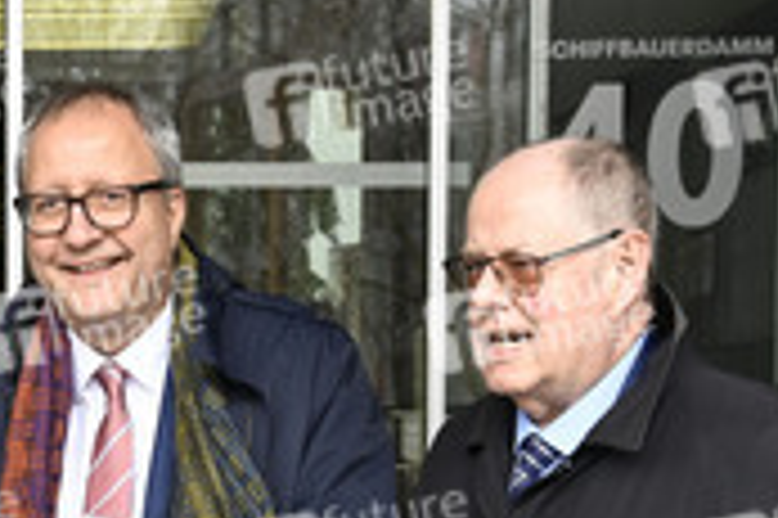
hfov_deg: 19.9
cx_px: -29
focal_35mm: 99
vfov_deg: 13.3
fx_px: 2137
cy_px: 658
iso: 1600
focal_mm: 38
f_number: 5.6
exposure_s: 1/320
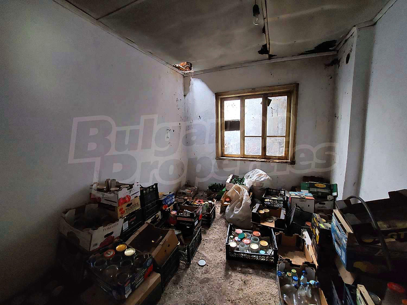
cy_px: 152
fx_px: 153
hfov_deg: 106.2
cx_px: 204
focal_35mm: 13
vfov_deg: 89.9
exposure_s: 1/25
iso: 800
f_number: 2.2
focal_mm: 1.74
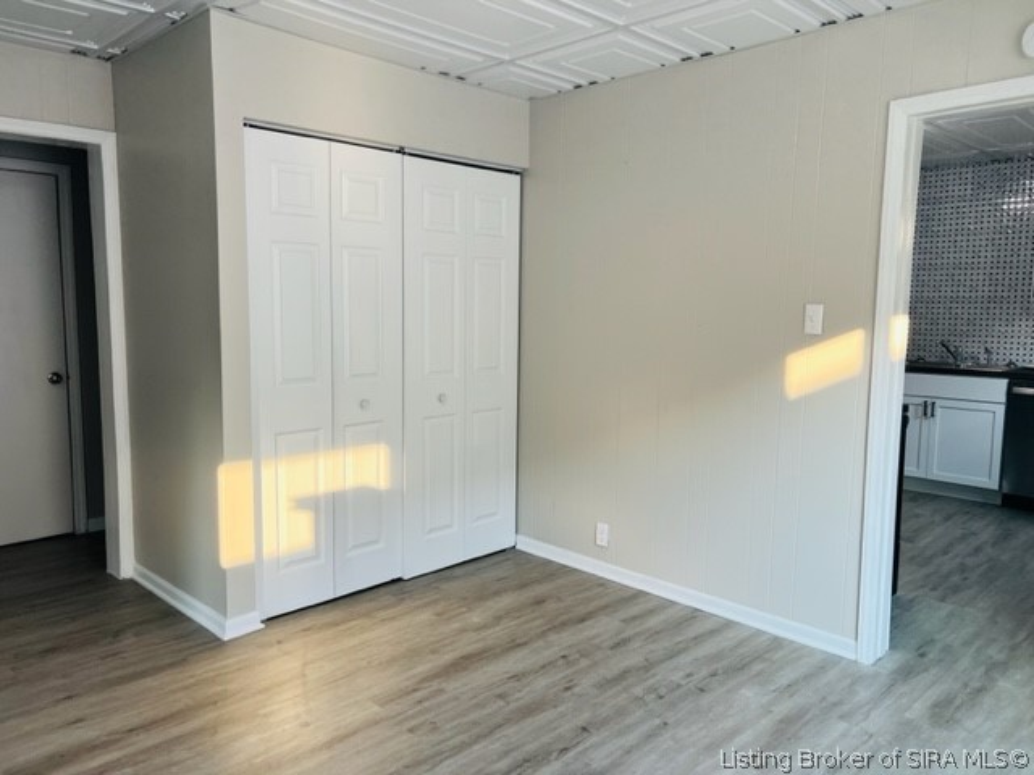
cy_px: 388
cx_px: 517
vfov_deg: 53.1
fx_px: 777
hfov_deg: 67.3
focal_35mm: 26
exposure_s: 1/122
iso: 64
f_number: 1.5
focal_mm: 5.7
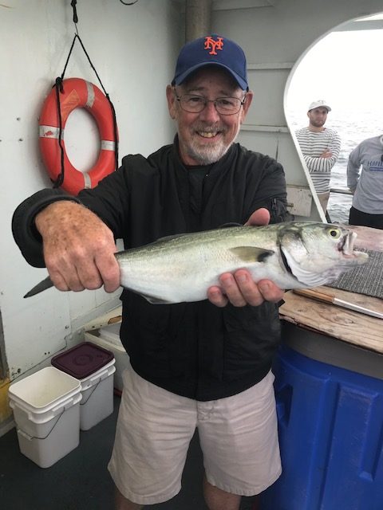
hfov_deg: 49.7
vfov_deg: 63.4
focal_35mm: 28
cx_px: 192
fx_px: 413
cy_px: 255
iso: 20
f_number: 1.8
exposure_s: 1/368
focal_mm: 3.99
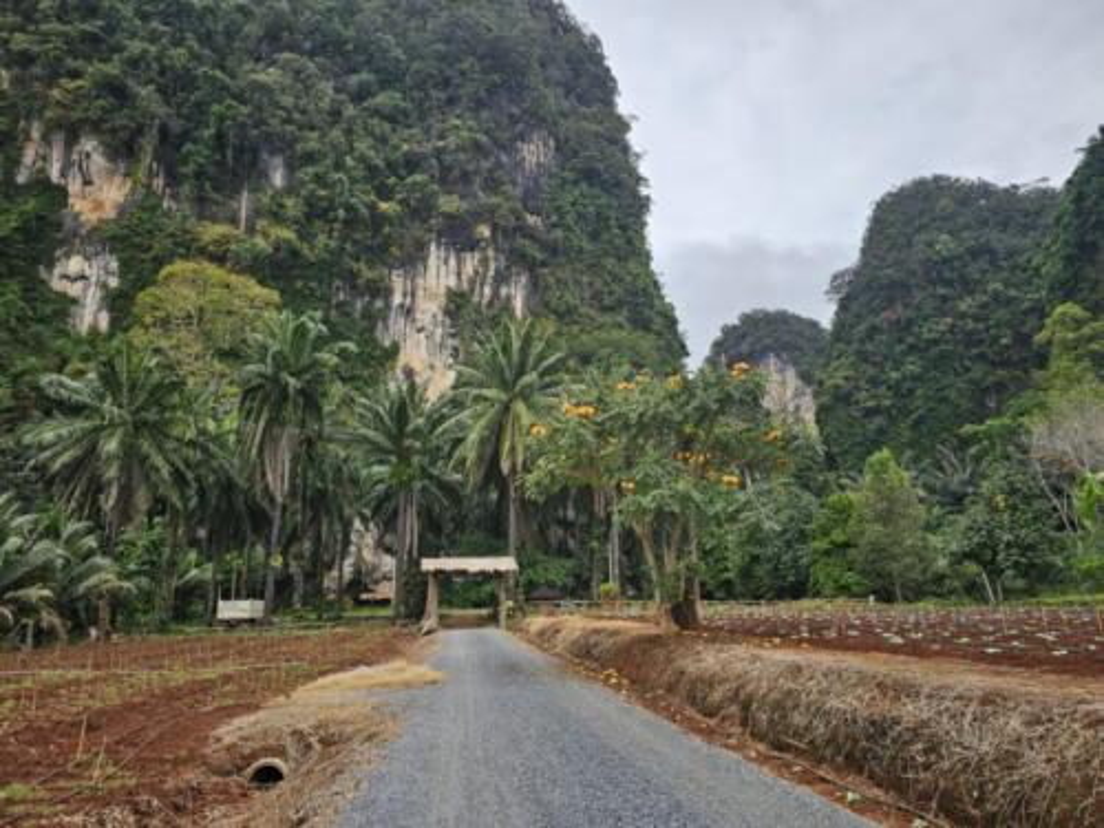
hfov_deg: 73.9
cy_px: 414
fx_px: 734
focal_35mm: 23
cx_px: 552
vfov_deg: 58.9
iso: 10
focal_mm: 6.3
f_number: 1.7
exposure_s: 1/369
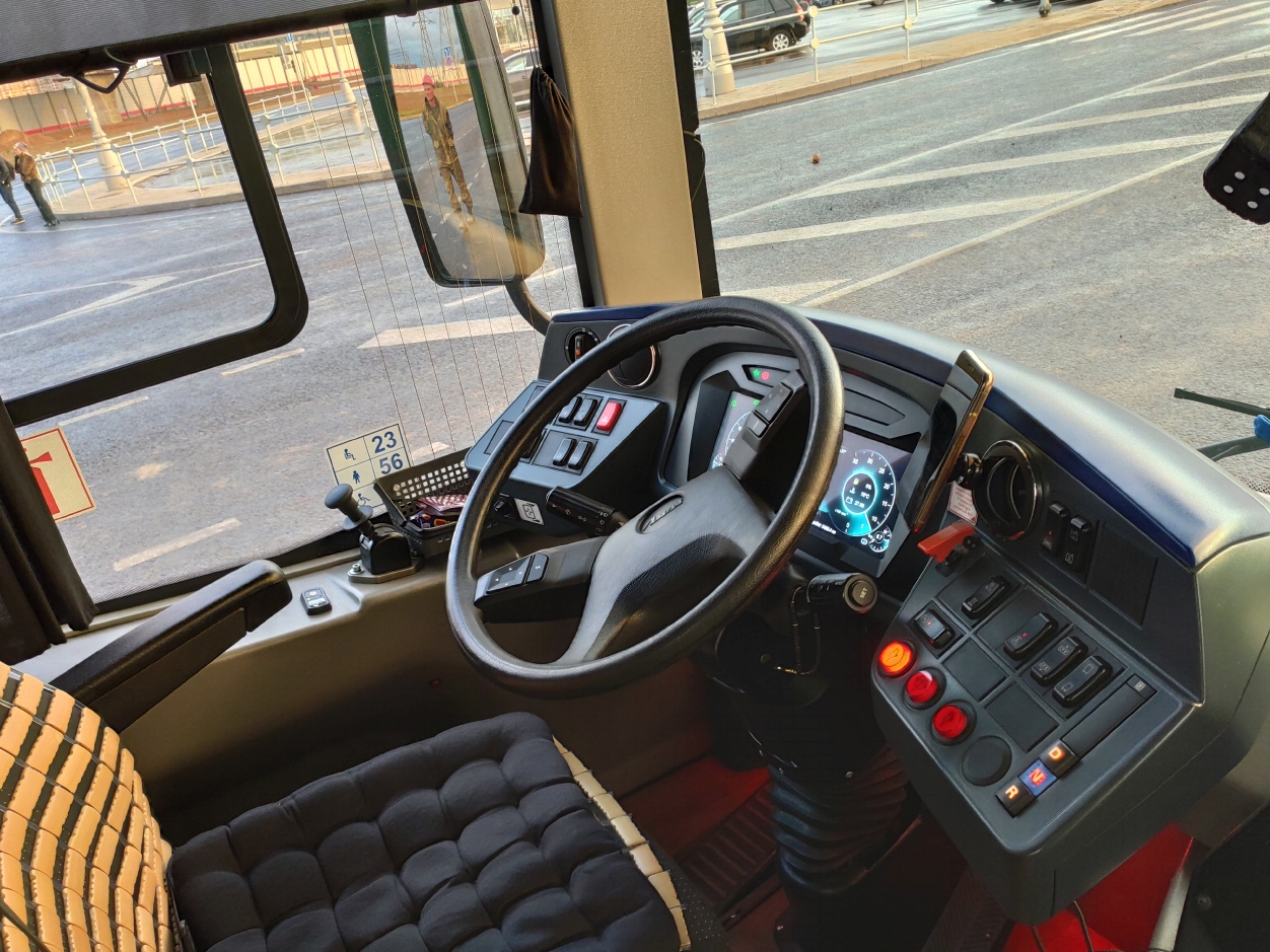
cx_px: 641
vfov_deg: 51.4
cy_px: 478
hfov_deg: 65.3
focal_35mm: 27
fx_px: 991
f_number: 1.75
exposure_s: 1/40
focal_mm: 4.77
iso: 449
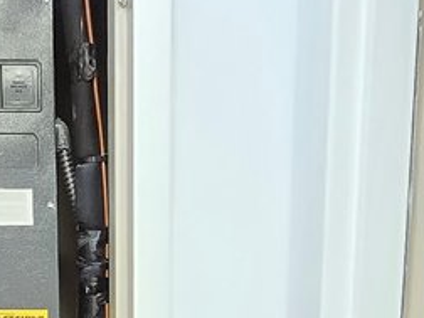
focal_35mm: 78
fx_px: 955
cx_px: 68
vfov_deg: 16.5
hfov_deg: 24.5
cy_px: 533
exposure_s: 1/60
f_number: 2.2
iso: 800
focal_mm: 2.2
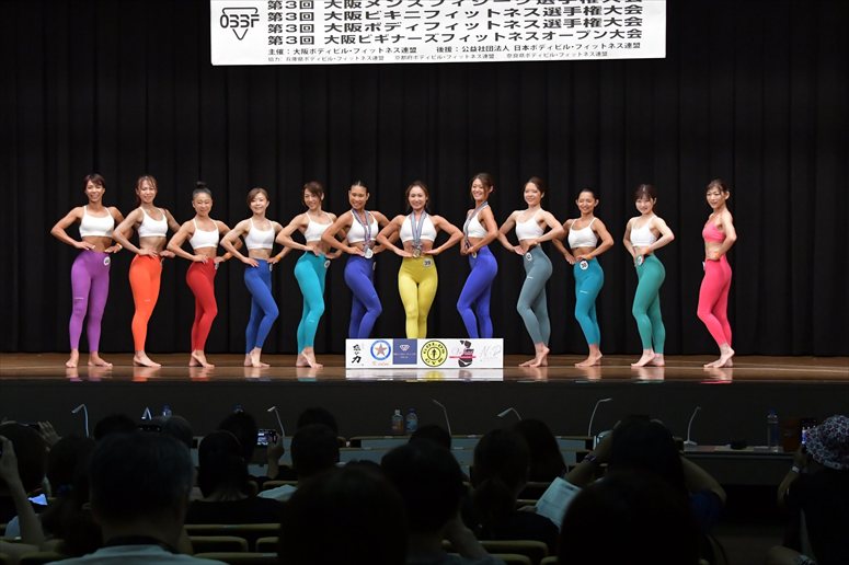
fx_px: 2192
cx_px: 424
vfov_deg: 14.7
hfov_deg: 21.9
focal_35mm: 93
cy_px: 282
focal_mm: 62
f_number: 5.6
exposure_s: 1/400
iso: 5000
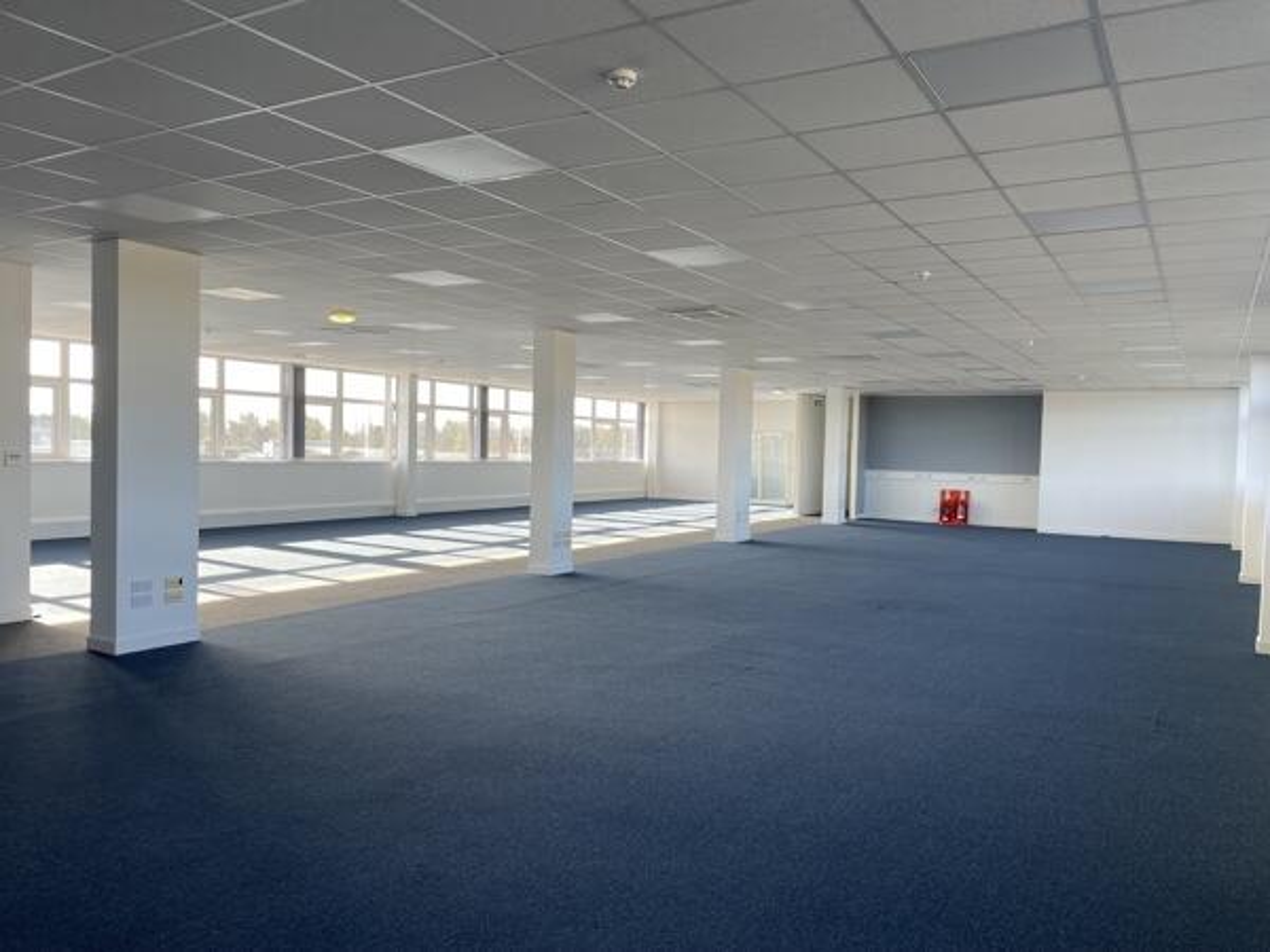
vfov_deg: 53.1
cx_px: 635
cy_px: 476
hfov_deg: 67.3
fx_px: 954
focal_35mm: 26
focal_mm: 4.2
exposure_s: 1/178
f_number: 1.6
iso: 32
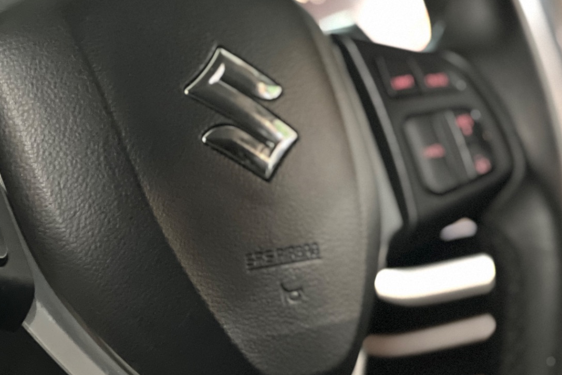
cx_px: 223
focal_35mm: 142
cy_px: 354
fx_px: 2217
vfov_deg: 9.6
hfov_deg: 14.4
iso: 1000
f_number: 2.8
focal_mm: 9
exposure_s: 1/15
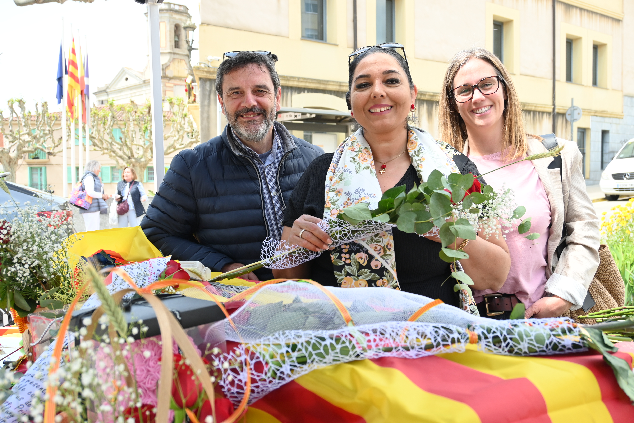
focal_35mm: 34
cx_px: 317
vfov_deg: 38.4
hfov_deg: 55.1
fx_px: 608
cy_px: 212
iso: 200
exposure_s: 1/250
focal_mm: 23
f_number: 4.5
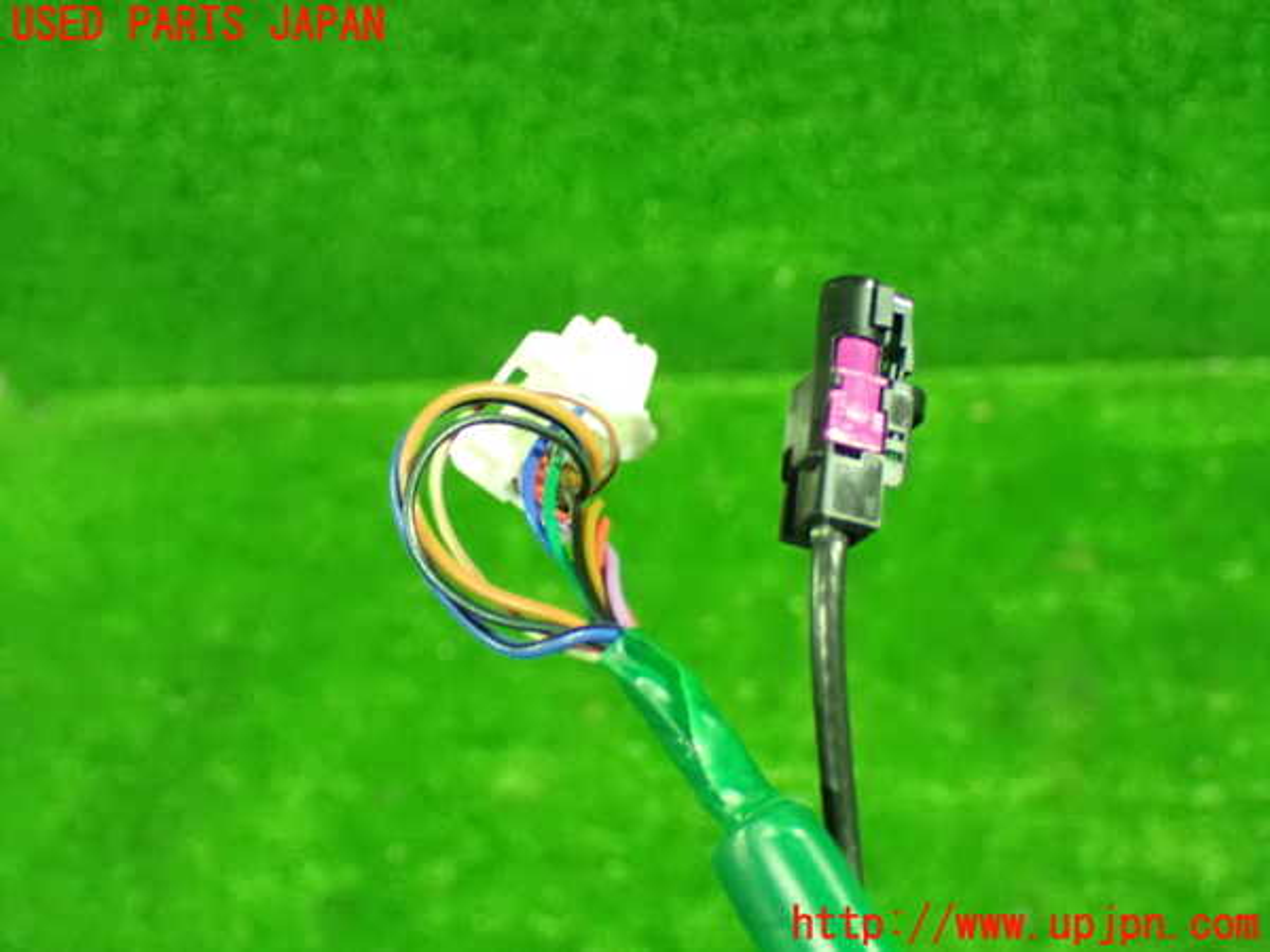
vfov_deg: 30.9
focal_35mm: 47
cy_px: 476
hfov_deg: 40.4
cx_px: 635
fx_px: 1724
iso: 1600
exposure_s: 1/20
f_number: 3.1
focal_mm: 8.4
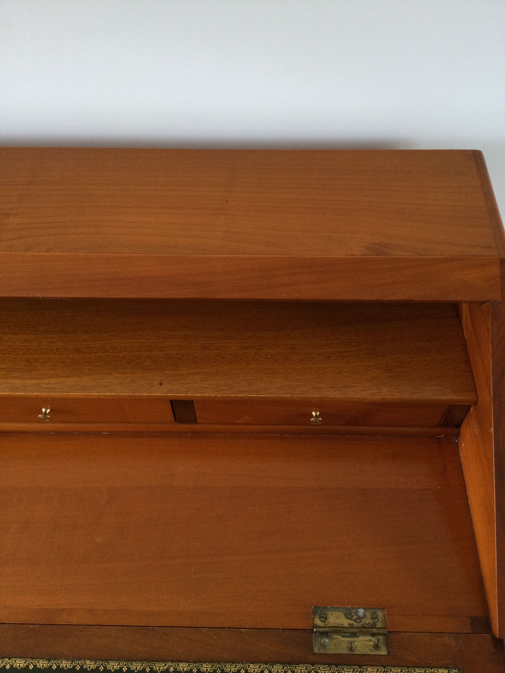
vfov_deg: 58.4
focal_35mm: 31
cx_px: 252
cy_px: 336
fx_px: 603
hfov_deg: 45.4
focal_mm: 3.3
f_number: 2.4
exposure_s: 1/33
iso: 100
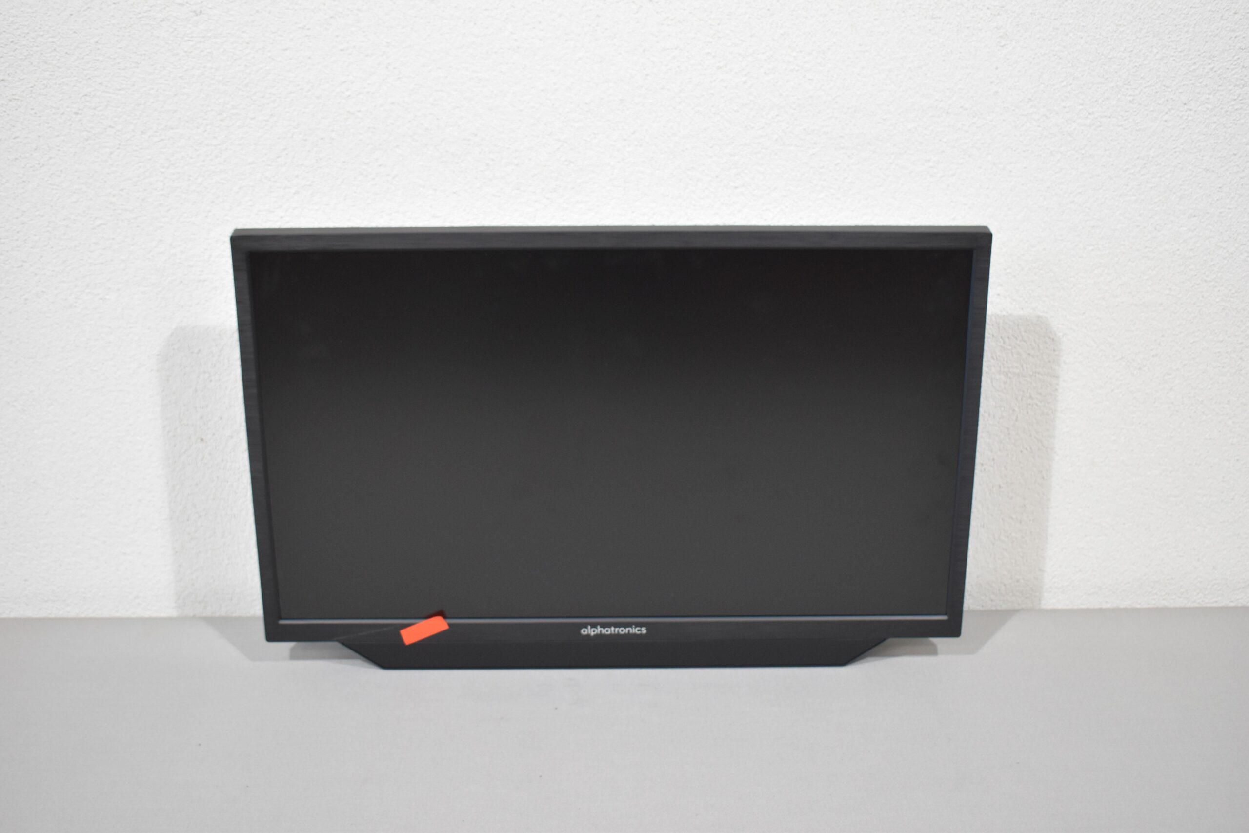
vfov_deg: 29.9
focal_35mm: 45
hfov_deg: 43.6
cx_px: 624
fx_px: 1561
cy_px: 416
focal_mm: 30
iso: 1000
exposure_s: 1/125
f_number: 4.2
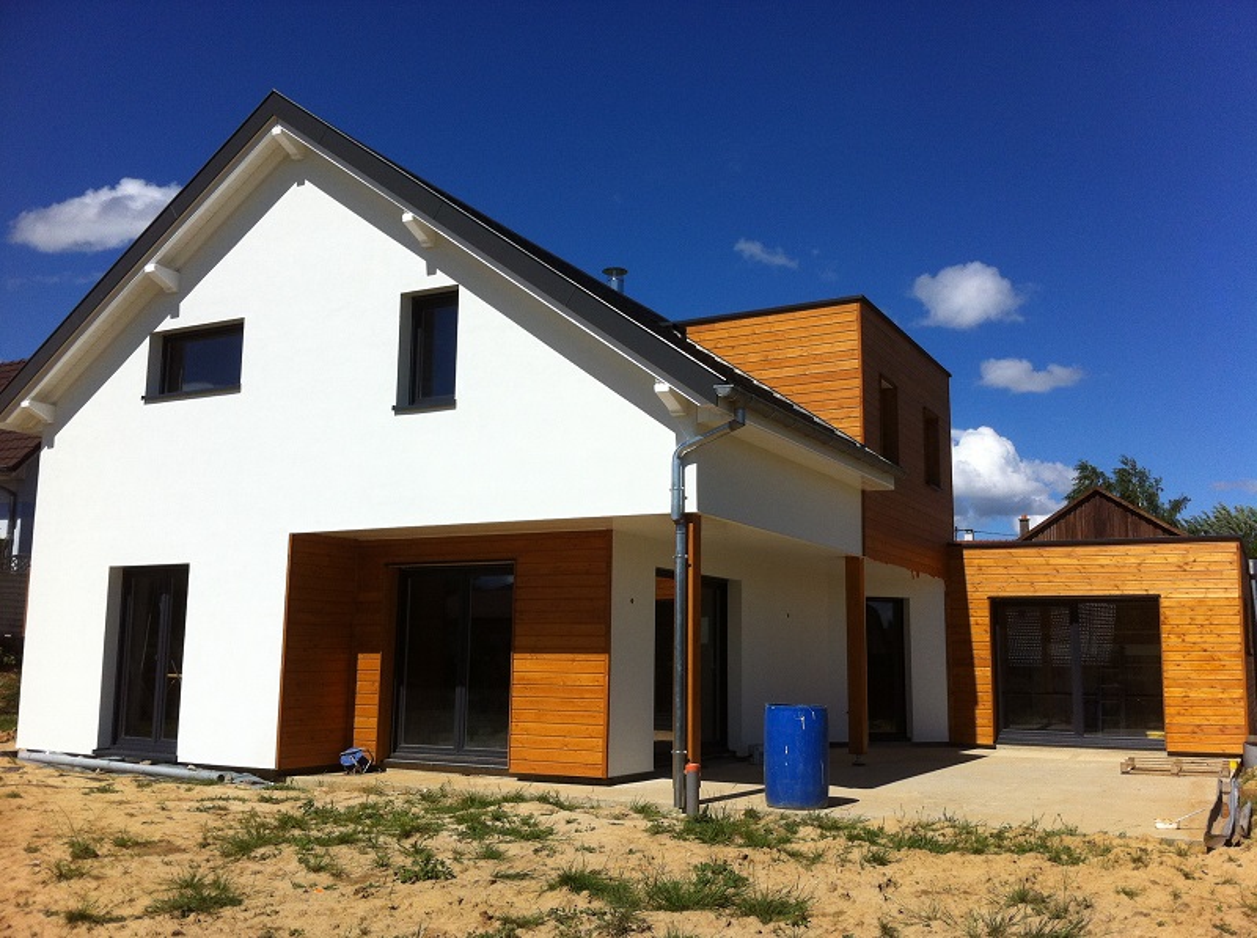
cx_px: 628
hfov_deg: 52.7
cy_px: 469
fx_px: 1269
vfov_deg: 40.6
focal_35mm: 35
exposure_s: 1/2514
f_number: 2.8
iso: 80
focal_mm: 3.85
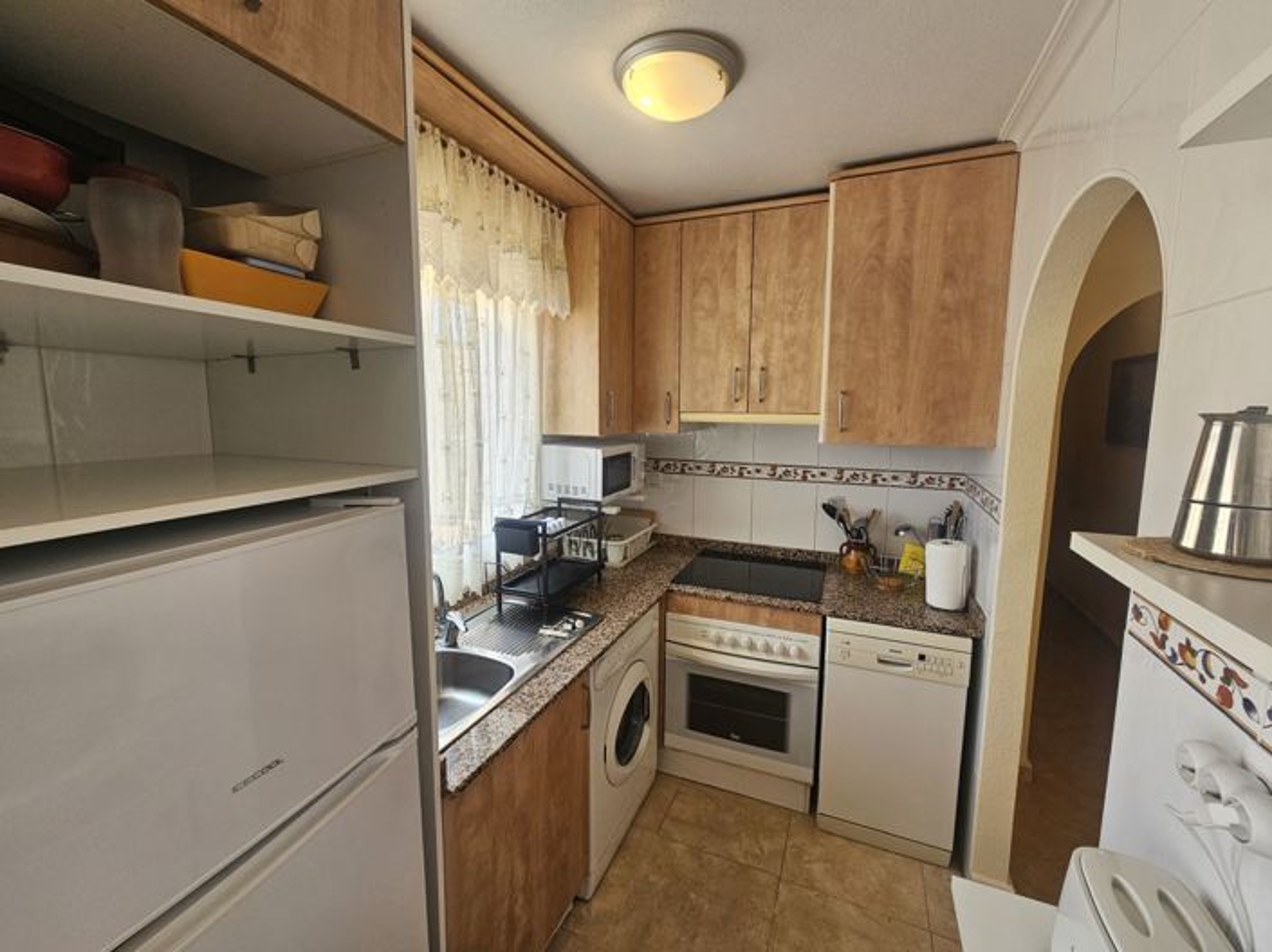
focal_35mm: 13
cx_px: 636
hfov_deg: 106.2
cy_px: 476
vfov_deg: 89.9
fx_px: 477
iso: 64
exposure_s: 1/100
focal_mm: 2.2
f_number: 2.2
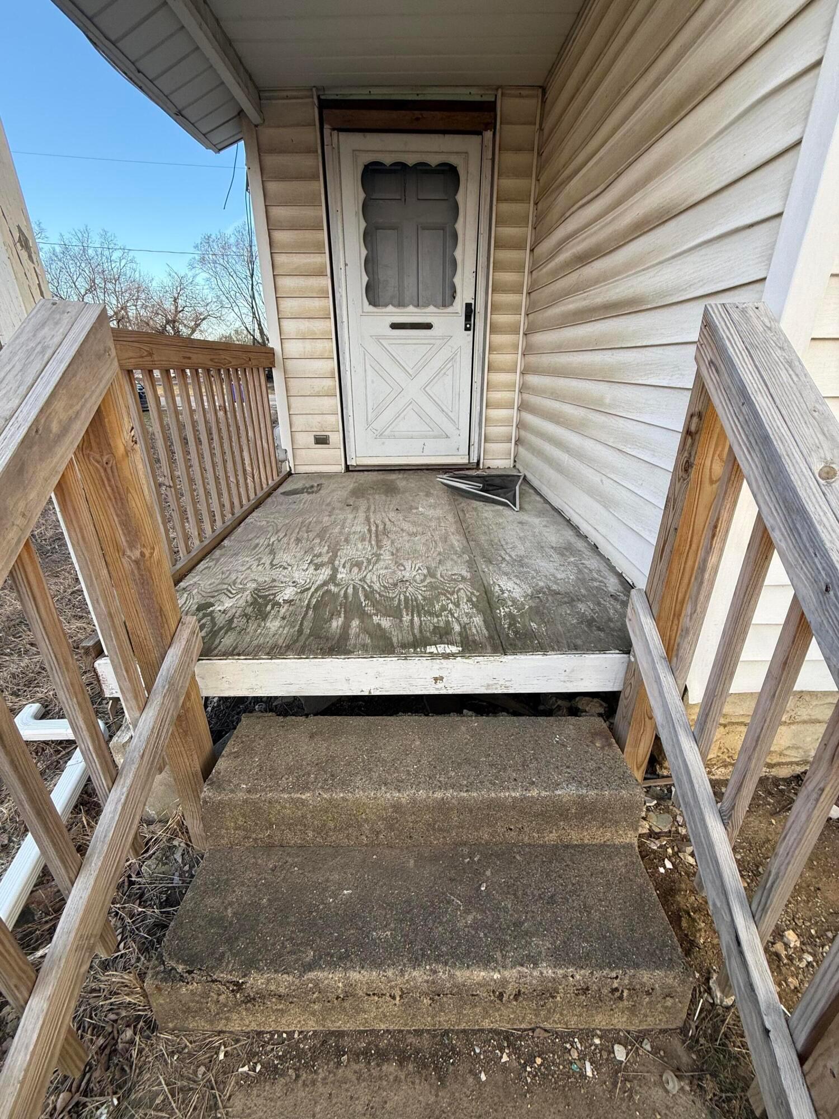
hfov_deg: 85.7
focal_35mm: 14
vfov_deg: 102.1
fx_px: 452
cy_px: 560
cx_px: 420
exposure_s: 1/176
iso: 64
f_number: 2.2
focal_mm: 2.22
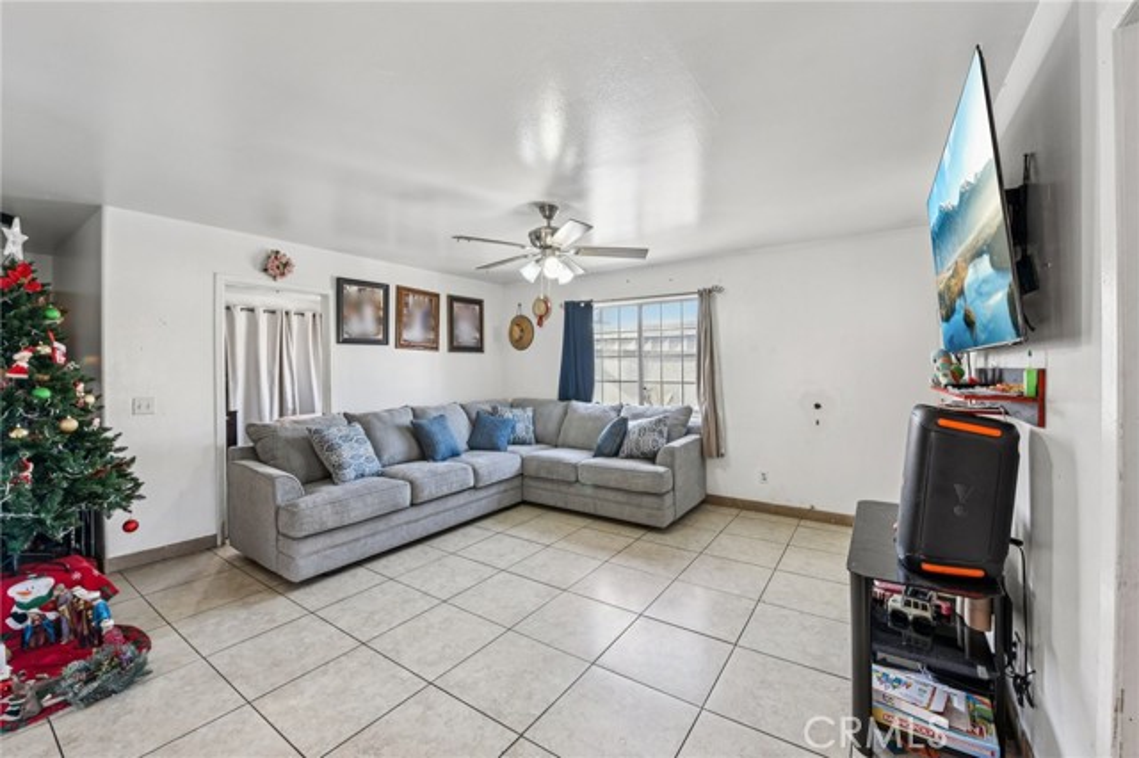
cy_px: 379
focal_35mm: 14
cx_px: 570
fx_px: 443
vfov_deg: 81.1
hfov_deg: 104.3
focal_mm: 14
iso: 400
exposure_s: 1/8
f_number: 8
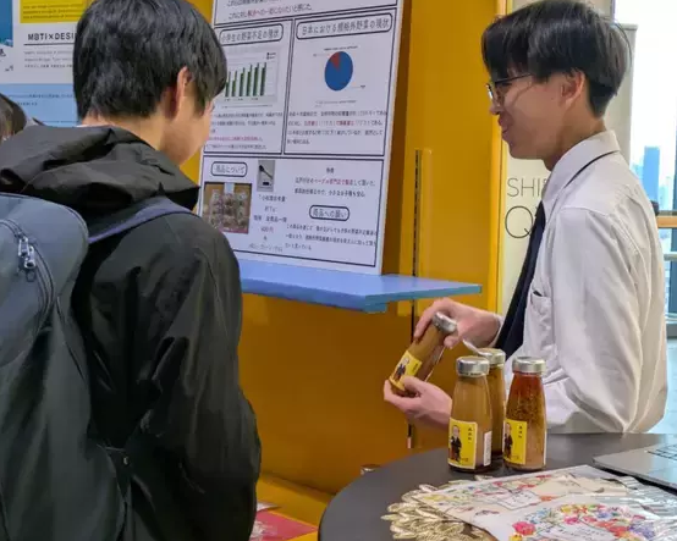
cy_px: 269
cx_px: 360
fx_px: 1082
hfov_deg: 34.7
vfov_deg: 28.1
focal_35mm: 54
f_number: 1.89
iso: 100
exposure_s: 1/100
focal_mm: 5.43
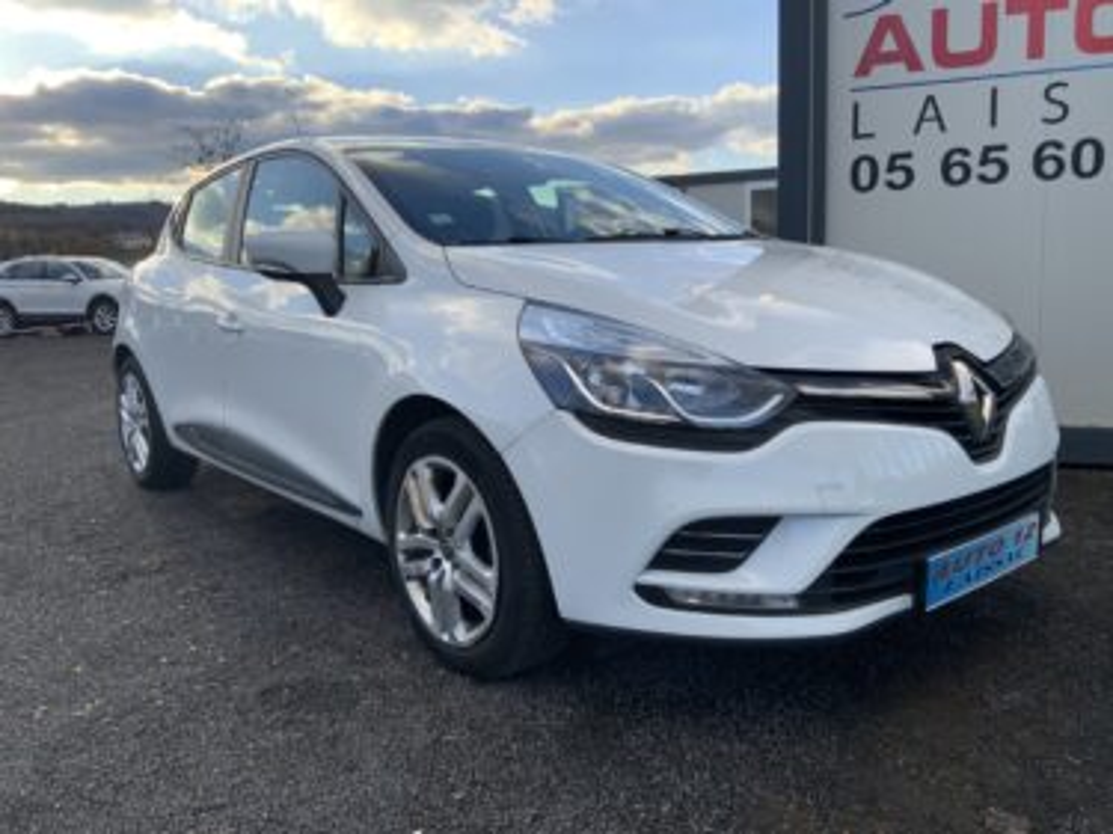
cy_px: 417
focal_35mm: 29
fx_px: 932
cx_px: 556
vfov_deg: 48.2
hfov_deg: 61.7
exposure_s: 1/719
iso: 16
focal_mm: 3
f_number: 1.8
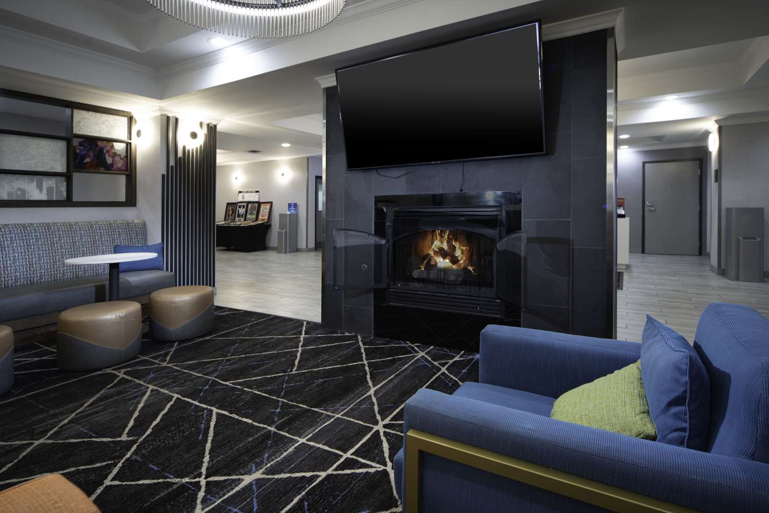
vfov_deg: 67.4
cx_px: 384
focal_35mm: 18
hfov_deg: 90.0
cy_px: 256
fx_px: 384
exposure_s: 1/2.5
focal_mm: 18
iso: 100
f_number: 5.3
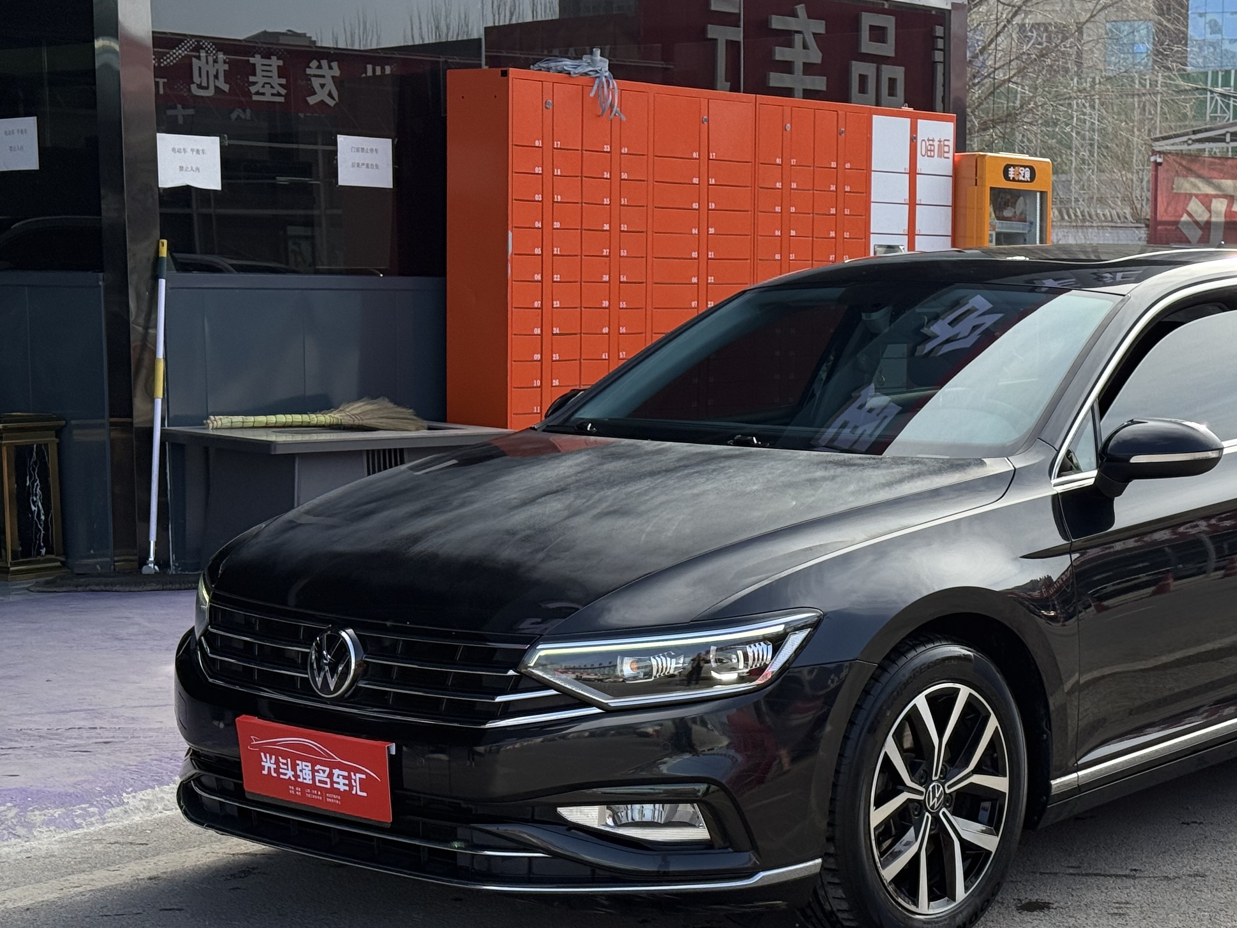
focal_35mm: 69
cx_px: 859
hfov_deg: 27.9
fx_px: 2466
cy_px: 537
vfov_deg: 21.3
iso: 80
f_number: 1.78
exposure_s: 1/1543
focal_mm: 6.76
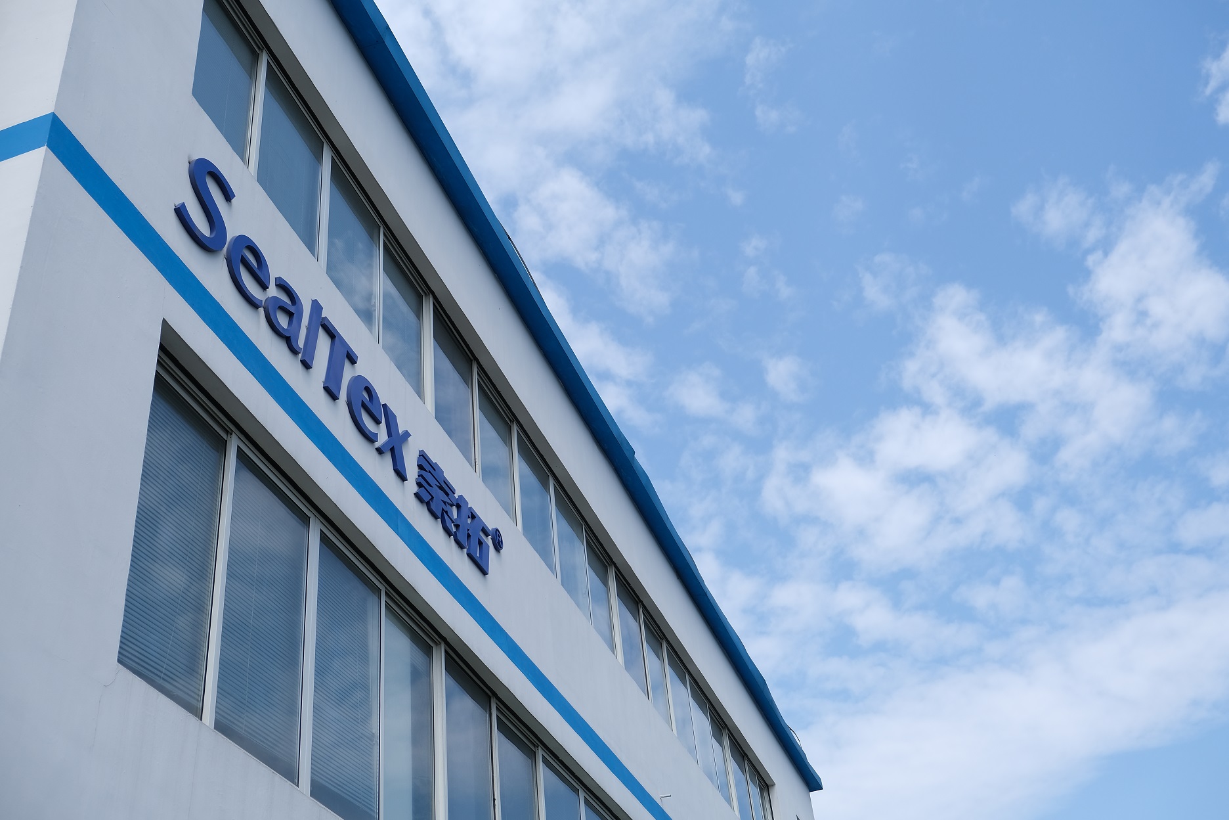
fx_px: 1365
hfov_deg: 48.5
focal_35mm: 40
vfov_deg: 33.4
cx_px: 614
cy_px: 410
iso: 160
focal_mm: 26.5
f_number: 3.2
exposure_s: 1/2000
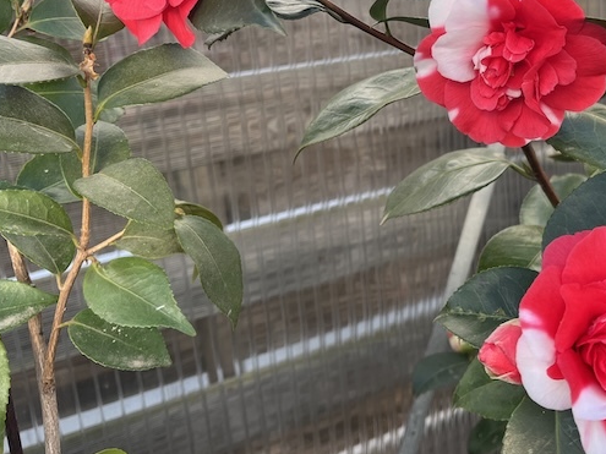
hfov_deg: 44.0
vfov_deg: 33.7
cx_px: 417
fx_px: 735
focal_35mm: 42
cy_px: 122
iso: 40
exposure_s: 1/252
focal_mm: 5.1
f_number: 1.6
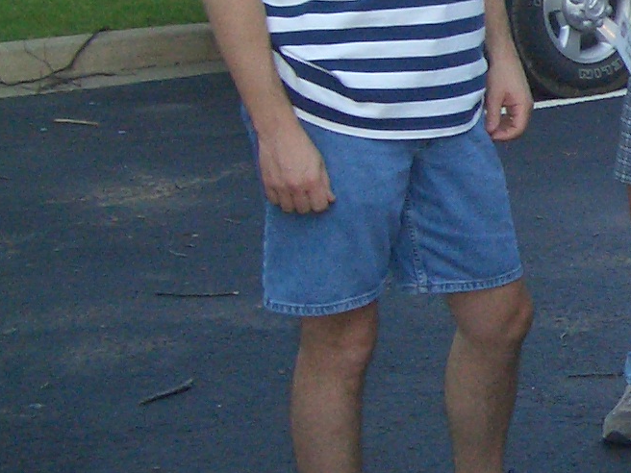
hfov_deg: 14.6
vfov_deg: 12.0
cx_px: 1013
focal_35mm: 123
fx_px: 2242
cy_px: 152
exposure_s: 1/80
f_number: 2.6
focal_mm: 5.8
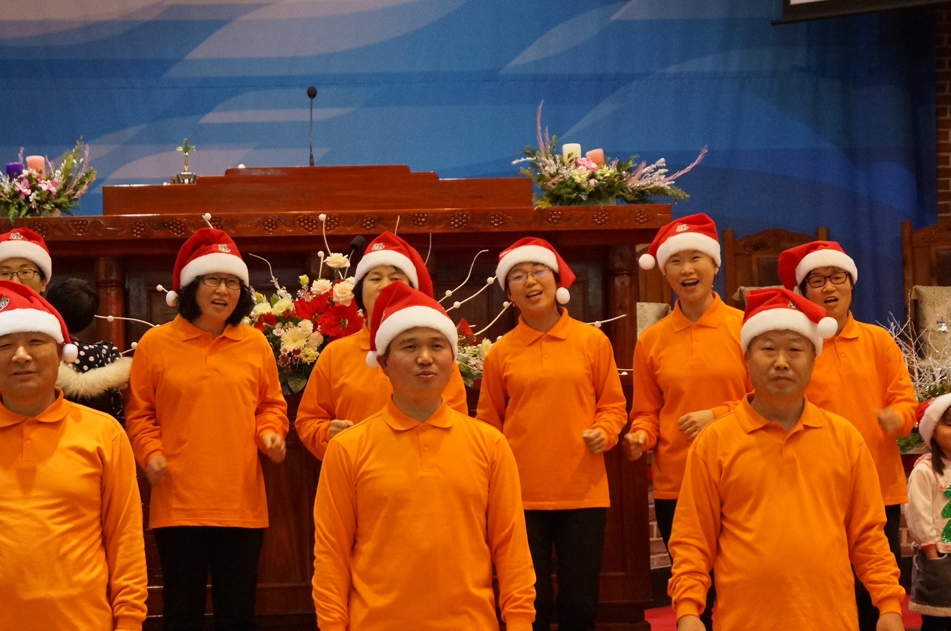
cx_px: 404
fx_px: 2601
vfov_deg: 13.8
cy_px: 336
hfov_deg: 20.7
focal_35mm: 99
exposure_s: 1/100
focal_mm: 55
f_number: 5.6
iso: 1600
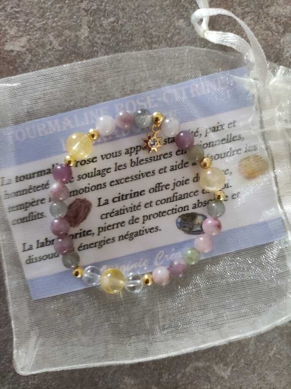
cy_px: 194
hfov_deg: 54.8
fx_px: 280
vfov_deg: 69.4
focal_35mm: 25
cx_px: 146
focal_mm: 5.43
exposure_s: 1/25
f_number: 1.89
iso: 1324
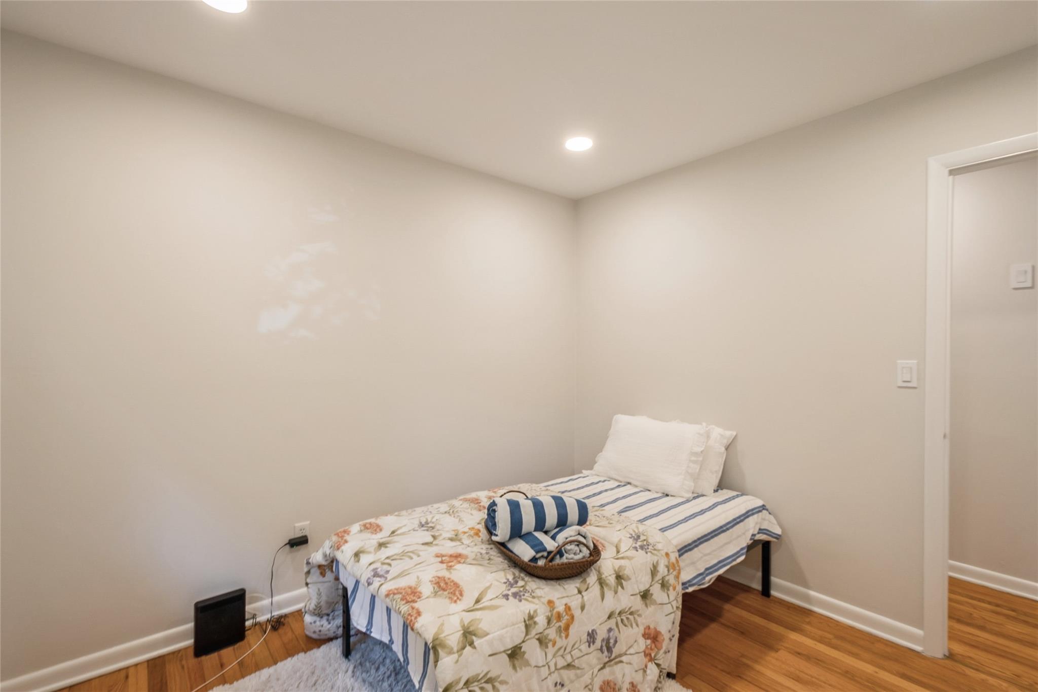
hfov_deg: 100.4
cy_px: 346
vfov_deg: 77.3
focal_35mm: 15
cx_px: 519
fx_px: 432
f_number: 9
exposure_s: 1/2
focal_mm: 10
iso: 100
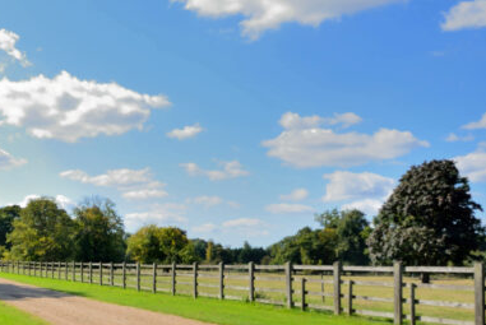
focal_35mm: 43
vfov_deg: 30.5
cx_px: 15
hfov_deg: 40.5
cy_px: 263
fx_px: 581
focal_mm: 16
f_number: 9
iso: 320
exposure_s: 1/320
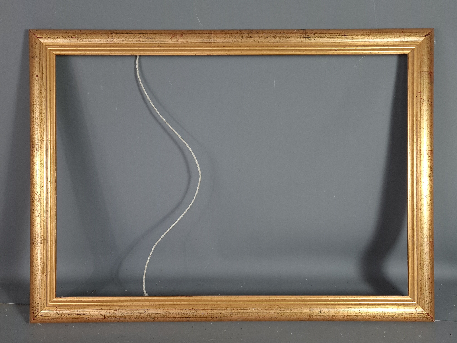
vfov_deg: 53.1
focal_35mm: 26
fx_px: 343
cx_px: 228
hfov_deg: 67.3
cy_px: 172
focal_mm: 5.4
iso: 100
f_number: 1.8
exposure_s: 1/100
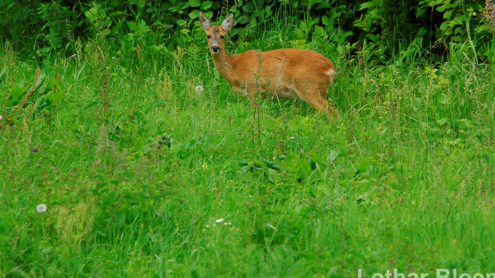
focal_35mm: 839
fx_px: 11013
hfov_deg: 2.6
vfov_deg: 1.4
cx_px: 249
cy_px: 70
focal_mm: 400
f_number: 6.3
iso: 400
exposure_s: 1/500
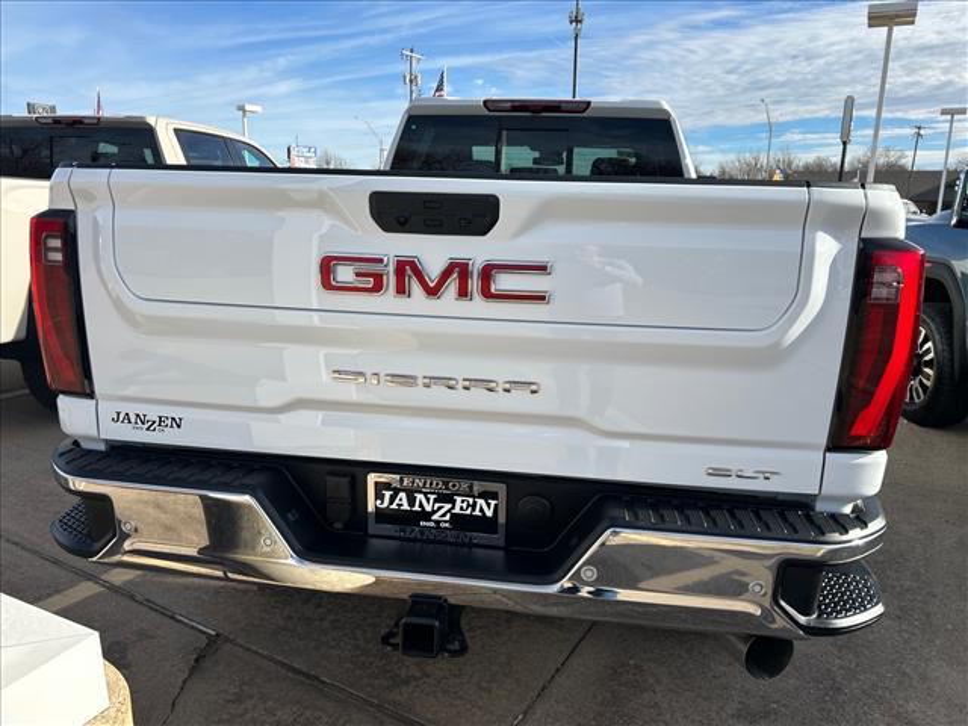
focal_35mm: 26
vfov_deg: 53.1
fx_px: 727
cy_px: 363
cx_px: 484
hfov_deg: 67.3
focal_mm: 5.7
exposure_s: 1/3460
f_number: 1.5
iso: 50
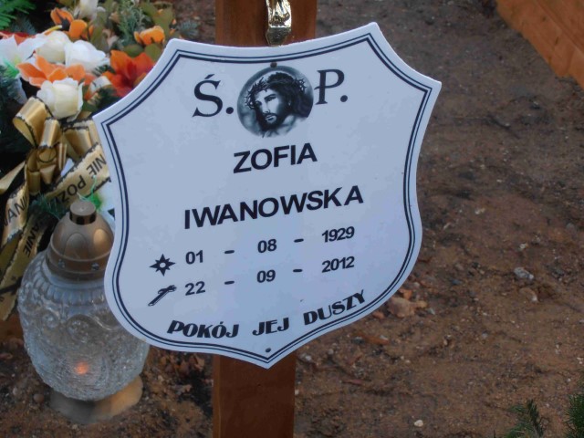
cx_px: 292
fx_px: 1164
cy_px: 219
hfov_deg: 28.2
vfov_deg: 21.3
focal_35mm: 69
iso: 80
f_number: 4.8
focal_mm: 12.29
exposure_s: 1/80
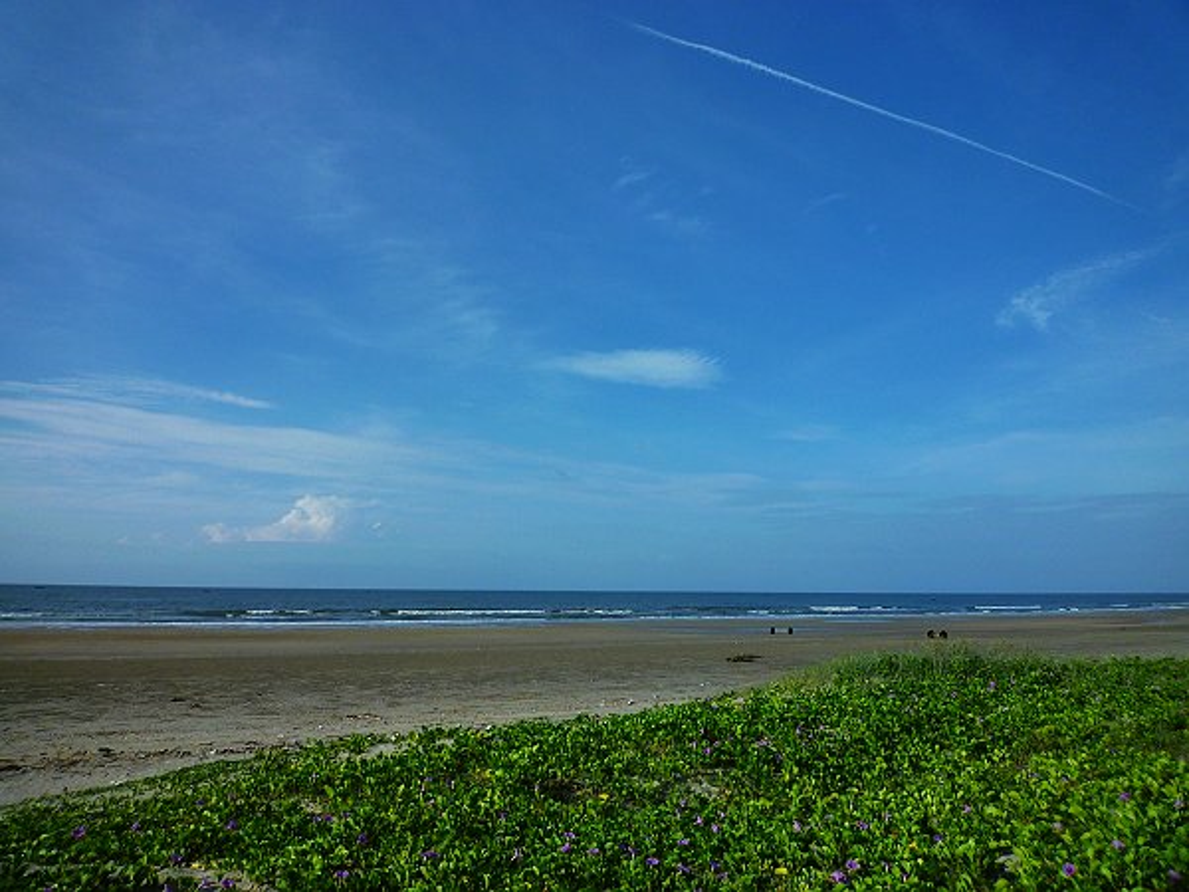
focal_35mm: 25
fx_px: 859
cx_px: 594
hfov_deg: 69.4
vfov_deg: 54.9
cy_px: 446
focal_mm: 4.4
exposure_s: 1/800
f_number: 4.5
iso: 80
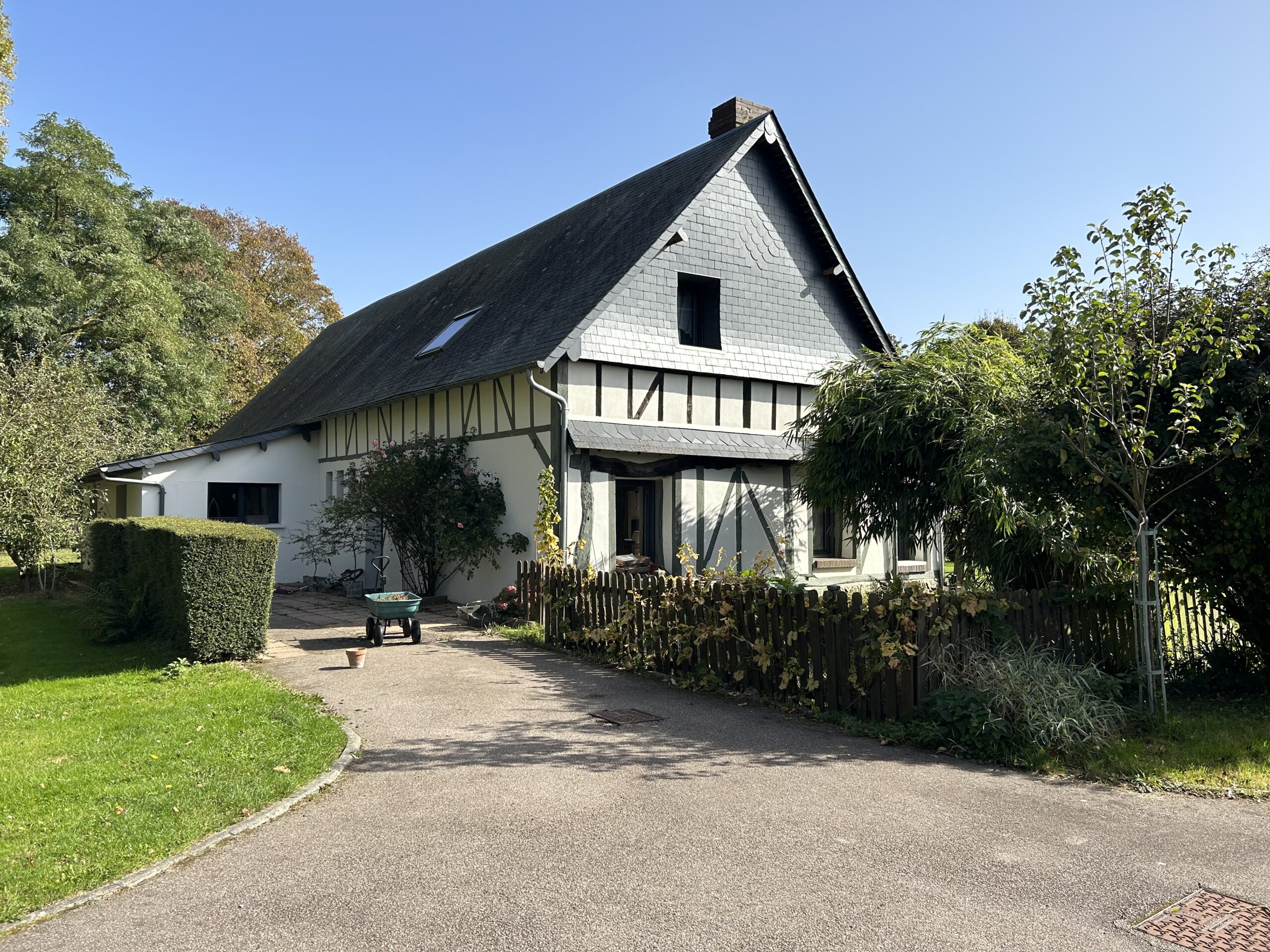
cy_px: 476
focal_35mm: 26
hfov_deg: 67.3
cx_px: 635
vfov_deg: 53.1
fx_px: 954
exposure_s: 1/2762
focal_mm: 5.7
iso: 50
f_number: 1.5
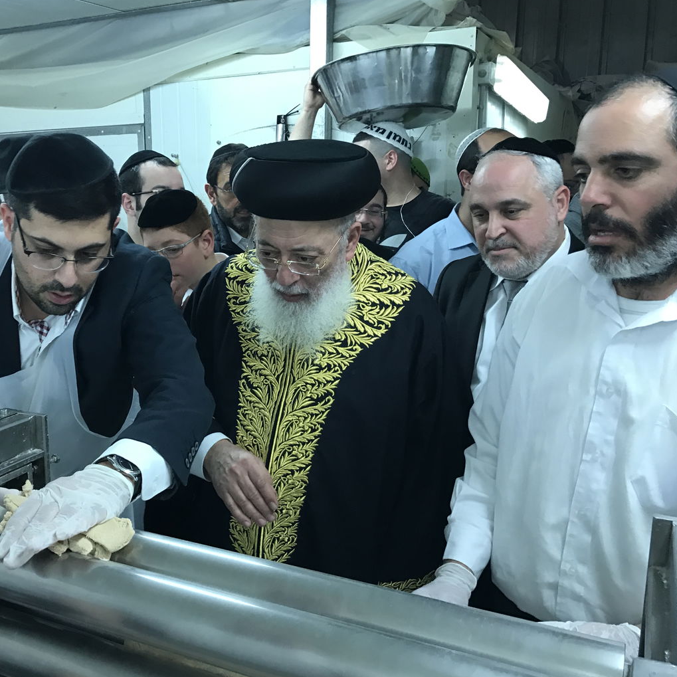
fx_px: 752
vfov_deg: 48.5
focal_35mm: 34
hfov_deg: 47.7
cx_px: 231
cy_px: 339
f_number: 1.8
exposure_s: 1/25
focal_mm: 3.99
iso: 40
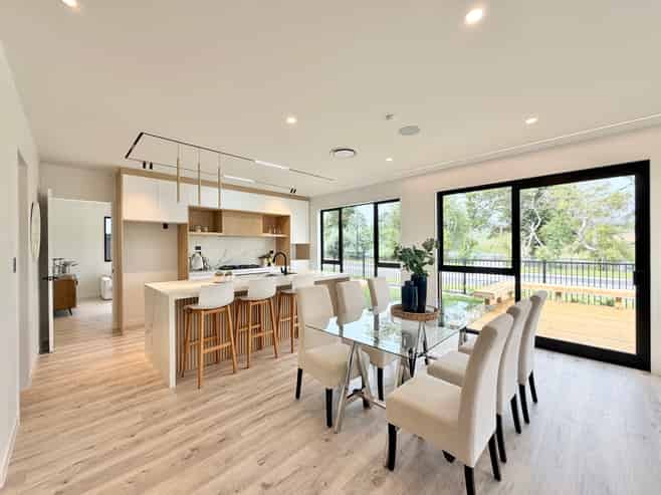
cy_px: 248
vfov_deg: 85.6
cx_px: 330
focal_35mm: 14
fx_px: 267
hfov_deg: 102.1
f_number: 2.2
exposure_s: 1/191
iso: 40
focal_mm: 2.22
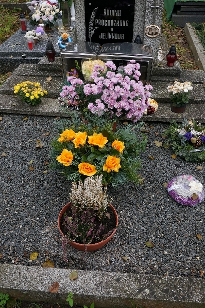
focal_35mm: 32
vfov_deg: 58.7
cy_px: 138
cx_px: 107
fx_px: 274
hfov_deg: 41.0
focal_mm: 16
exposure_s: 1/125
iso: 400
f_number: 7.1
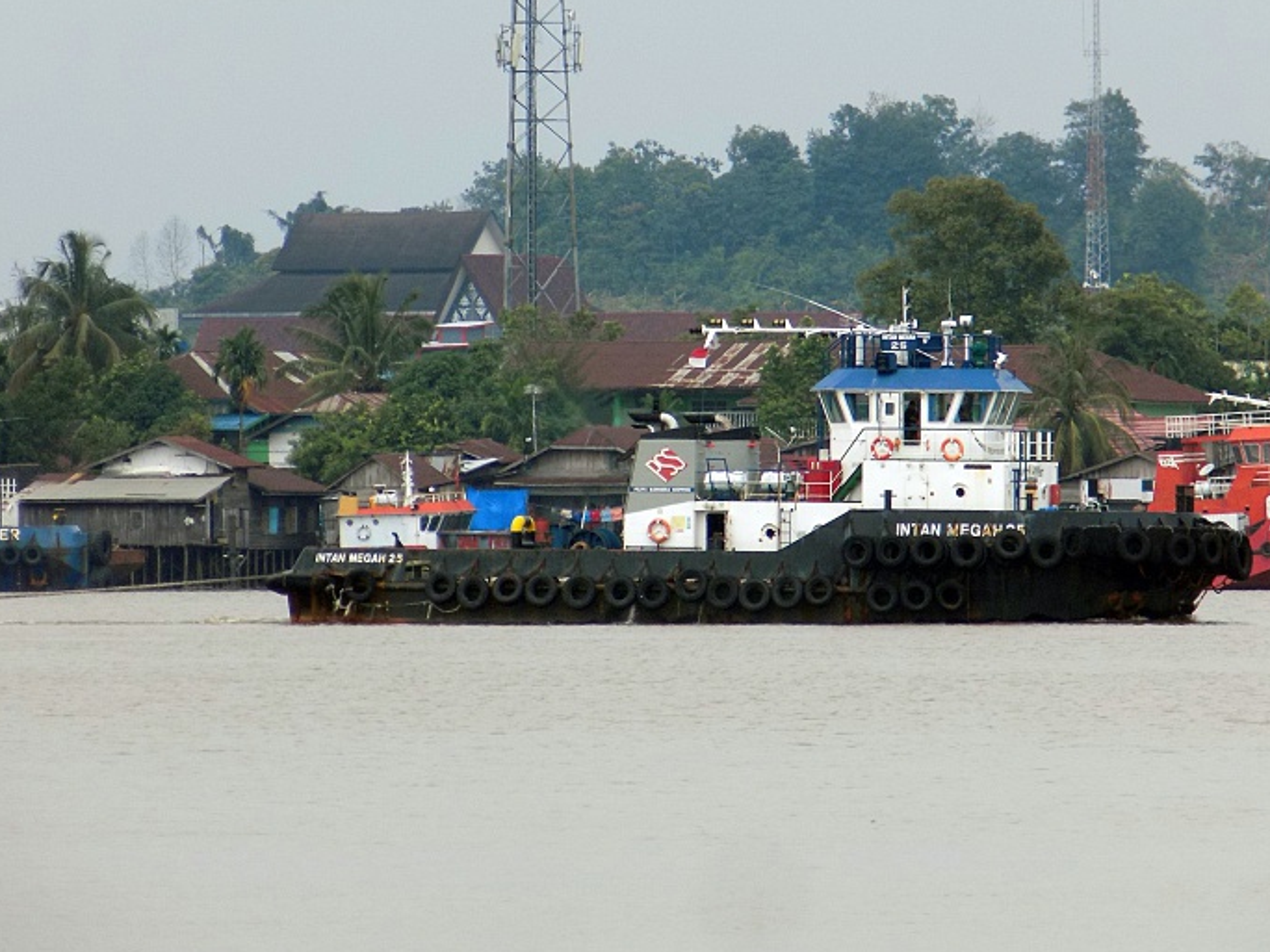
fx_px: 20986
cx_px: 633
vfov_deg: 2.6
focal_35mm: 572
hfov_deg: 3.5
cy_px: 547
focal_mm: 87
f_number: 5.9
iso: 80
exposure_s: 1/250
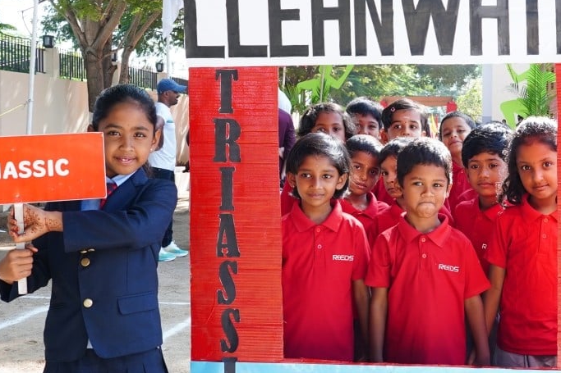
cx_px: 333
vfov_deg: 25.0
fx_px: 841
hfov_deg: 36.8
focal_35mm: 54
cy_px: 171
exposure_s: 1/100
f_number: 7.1
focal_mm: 24
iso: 400
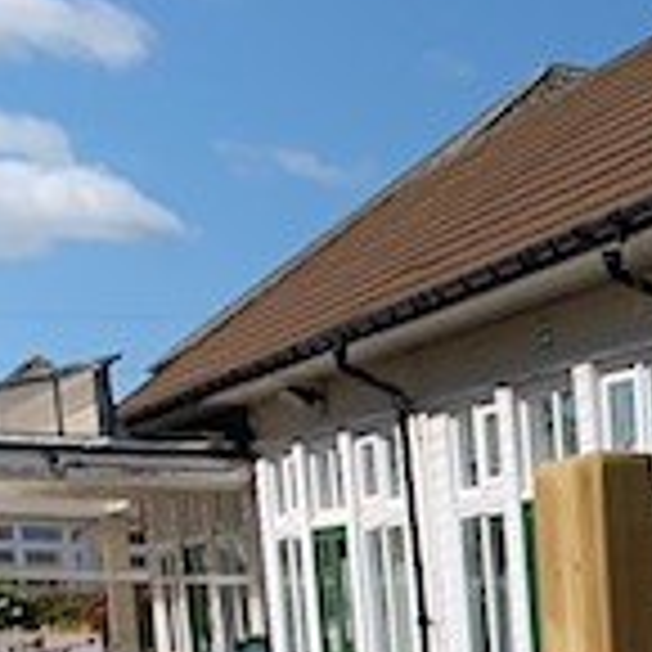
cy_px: 1324
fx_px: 2728
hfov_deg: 11.5
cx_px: 1515
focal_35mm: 128
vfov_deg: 12.1
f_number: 1.8
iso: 25
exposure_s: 1/2611
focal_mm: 4.25
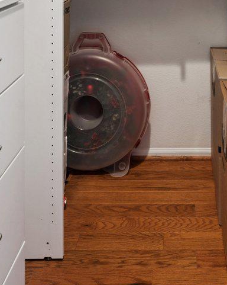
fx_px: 368
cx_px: 176
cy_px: -50
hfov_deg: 33.4
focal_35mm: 44
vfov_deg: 34.5
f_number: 8
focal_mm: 14.6
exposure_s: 1/4
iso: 200
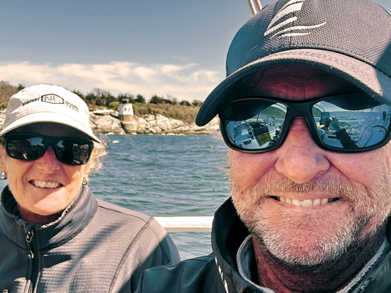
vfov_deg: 46.8
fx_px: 339
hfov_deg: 60.0
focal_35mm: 30
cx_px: 196
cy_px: 146
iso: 25
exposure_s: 1/266
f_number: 1.9
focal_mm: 2.69
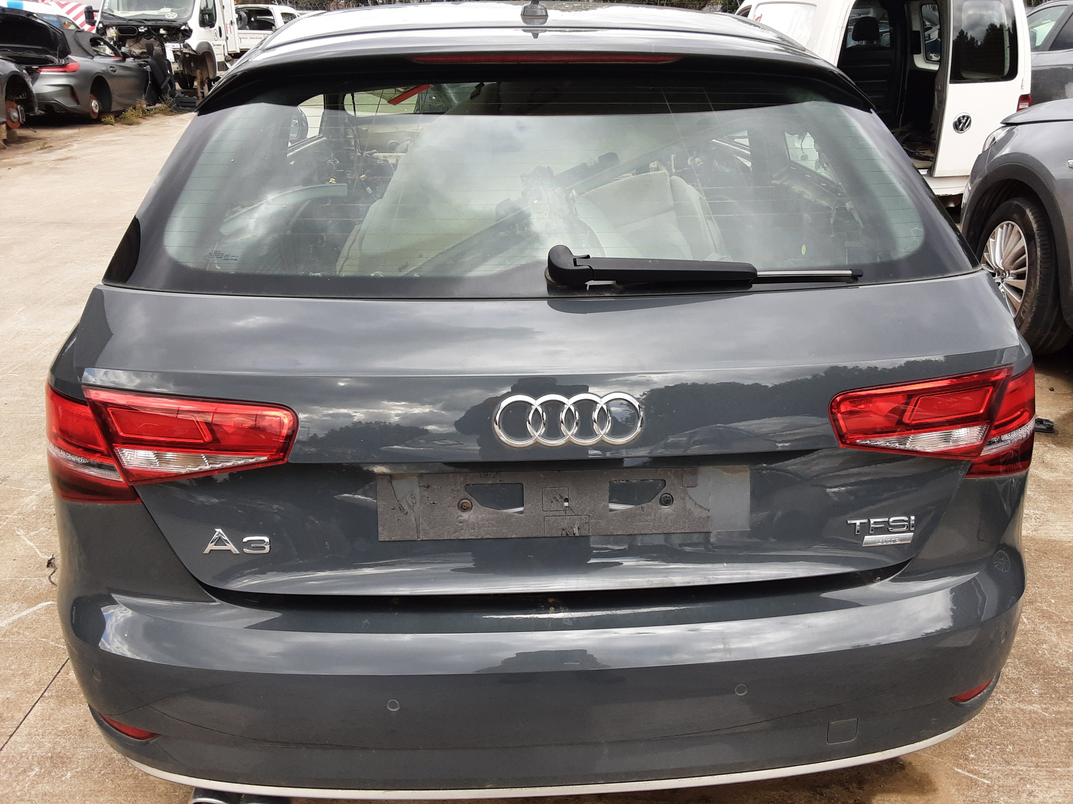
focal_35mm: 27
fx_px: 837
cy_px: 402
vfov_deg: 51.4
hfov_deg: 65.3
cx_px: 536
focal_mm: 2.91
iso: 40
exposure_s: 1/274
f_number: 1.9
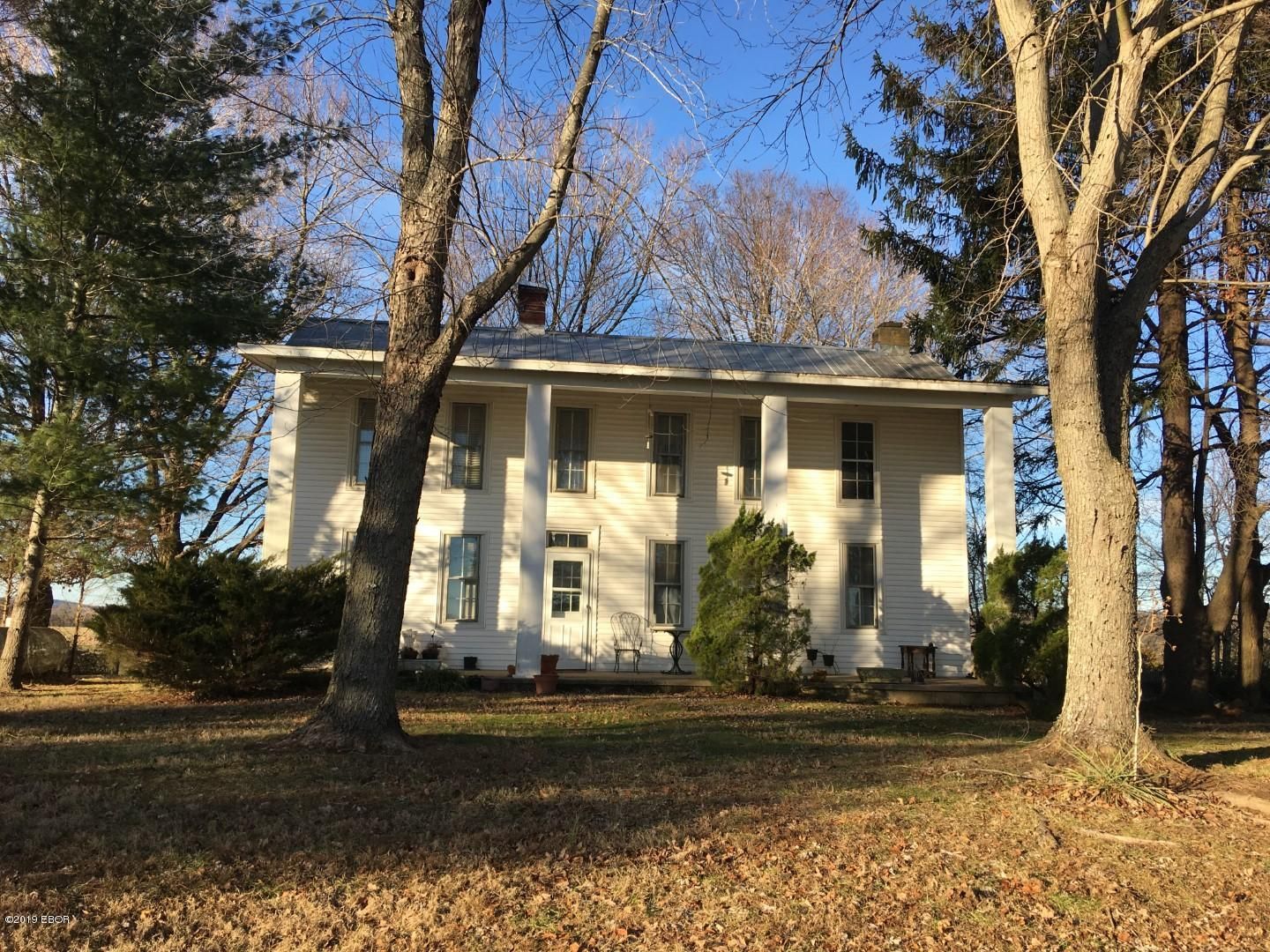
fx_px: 1064
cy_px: 476
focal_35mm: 29
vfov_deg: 48.2
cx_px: 635
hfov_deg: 61.7
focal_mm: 4.15
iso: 25
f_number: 2.2
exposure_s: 1/663
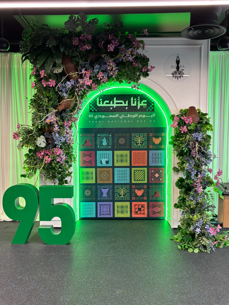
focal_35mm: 26
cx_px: 114
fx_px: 229
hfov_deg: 53.1
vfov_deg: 67.3
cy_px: 152
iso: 64
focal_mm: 5.96
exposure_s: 1/60
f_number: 1.6
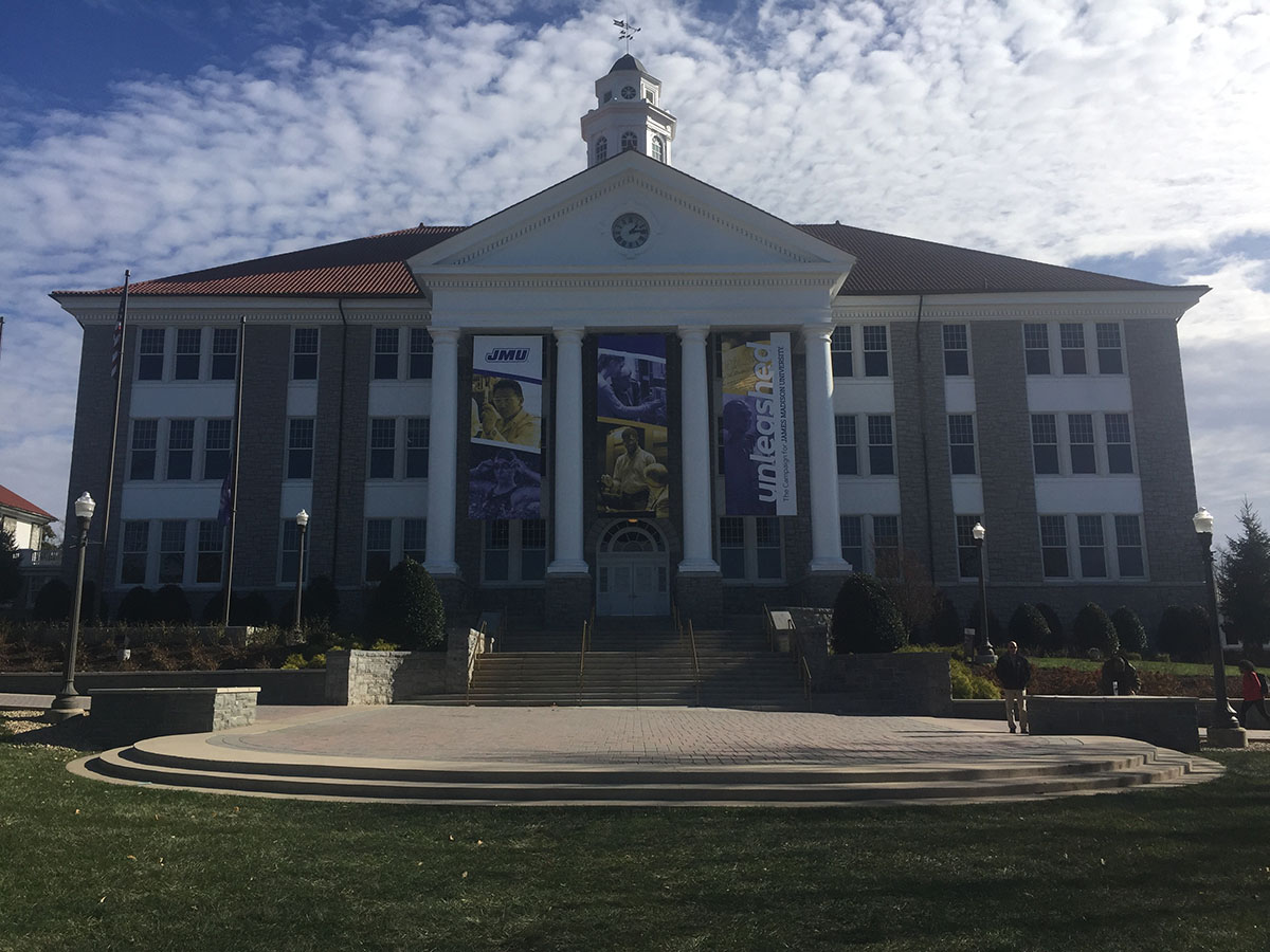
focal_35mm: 29
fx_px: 1064
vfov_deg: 48.2
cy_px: 476
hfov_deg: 61.7
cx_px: 635
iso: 32
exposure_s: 1/3049
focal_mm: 4.15
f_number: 2.2
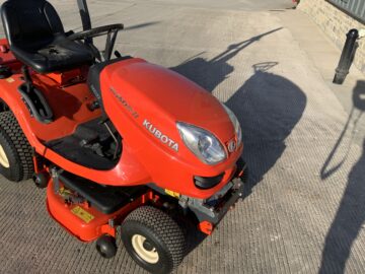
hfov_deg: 61.7
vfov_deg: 48.2
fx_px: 306
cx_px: 182
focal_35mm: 29
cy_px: 137
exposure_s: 1/1626
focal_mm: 3
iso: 16
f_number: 1.8
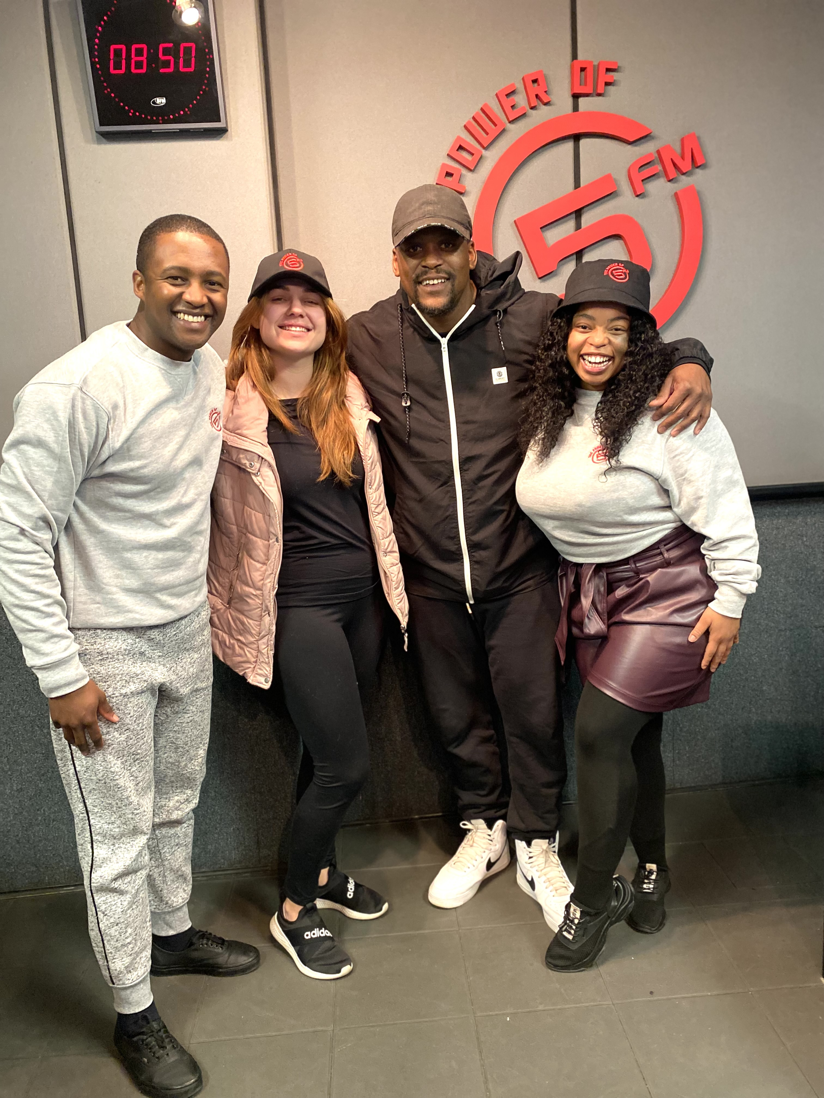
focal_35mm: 26
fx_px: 825
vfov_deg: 67.3
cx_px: 412
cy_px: 549
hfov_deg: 53.1
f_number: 1.8
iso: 400
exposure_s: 1/33
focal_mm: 4.25
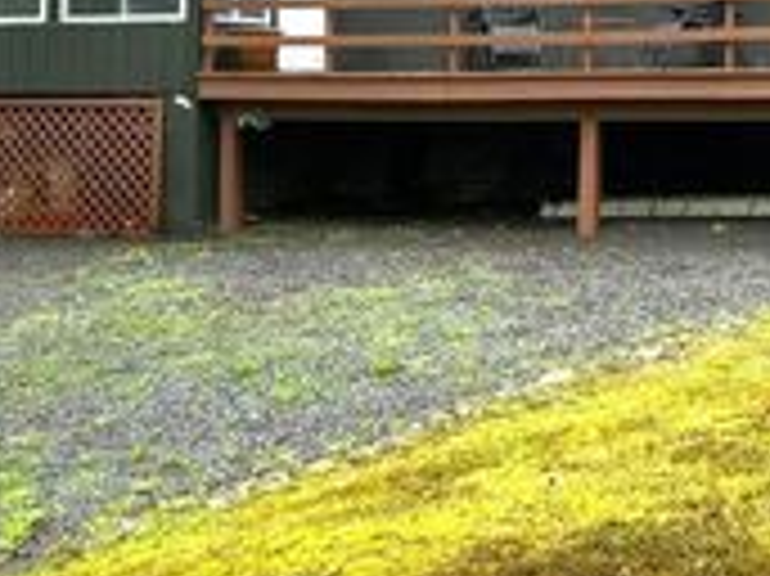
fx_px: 1689
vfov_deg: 19.0
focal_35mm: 76
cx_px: 608
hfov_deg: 25.3
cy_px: 52
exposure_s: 1/121
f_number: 1.5
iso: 125
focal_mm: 5.7
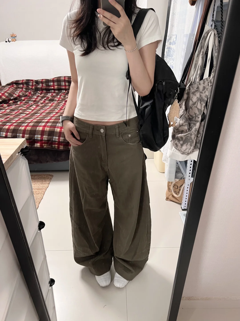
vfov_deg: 67.3
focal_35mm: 26
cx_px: 120
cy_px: 160
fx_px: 240
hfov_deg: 53.1
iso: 160
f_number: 1.5
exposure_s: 1/50
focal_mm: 5.7
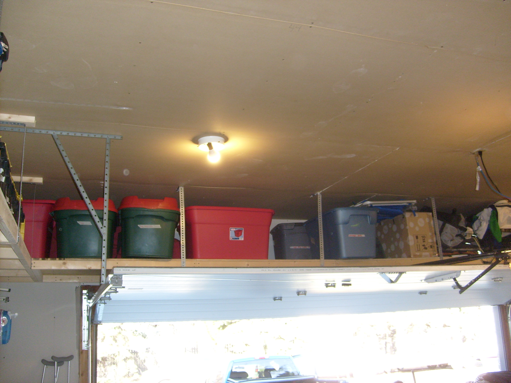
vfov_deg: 40.7
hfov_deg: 52.6
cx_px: 256
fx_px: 517
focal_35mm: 35
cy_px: 192
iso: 120
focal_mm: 5.8
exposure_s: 1/45
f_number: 2.8
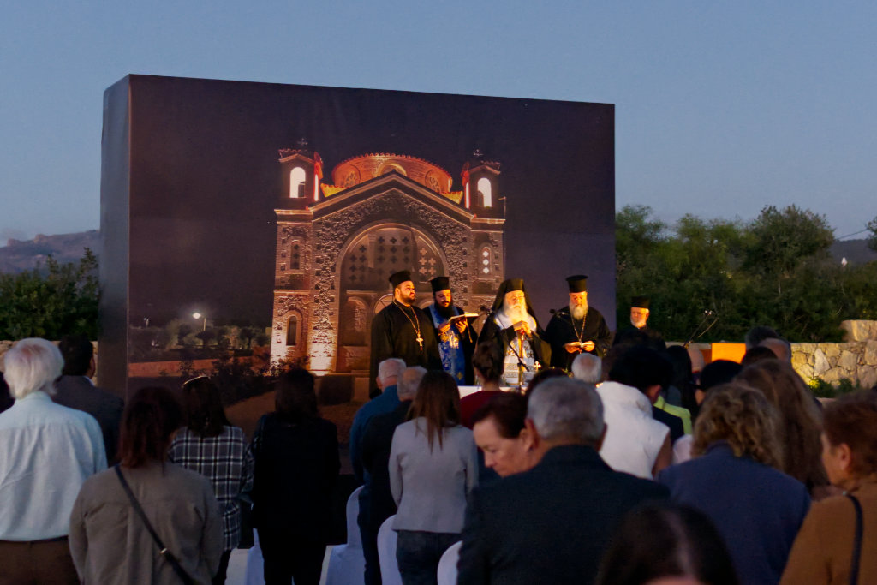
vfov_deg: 29.9
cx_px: 438
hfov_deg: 43.6
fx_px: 1096
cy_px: 292
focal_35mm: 45
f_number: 2.2
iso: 6400
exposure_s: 1/160
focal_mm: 30
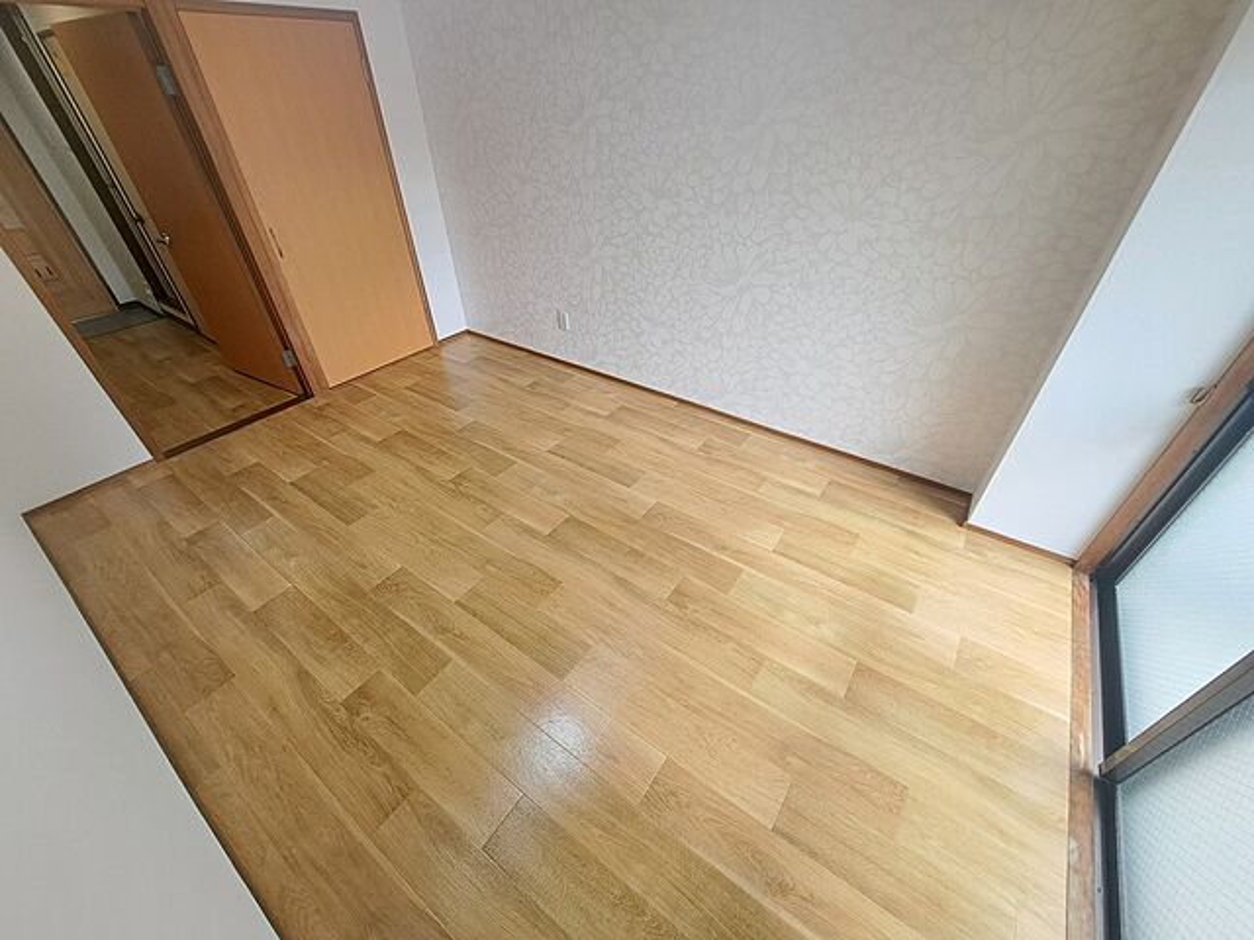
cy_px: 470
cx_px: 627
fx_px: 471
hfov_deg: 106.2
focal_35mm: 13
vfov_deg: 89.9
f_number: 2.2
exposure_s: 1/50
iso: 50
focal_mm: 1.74
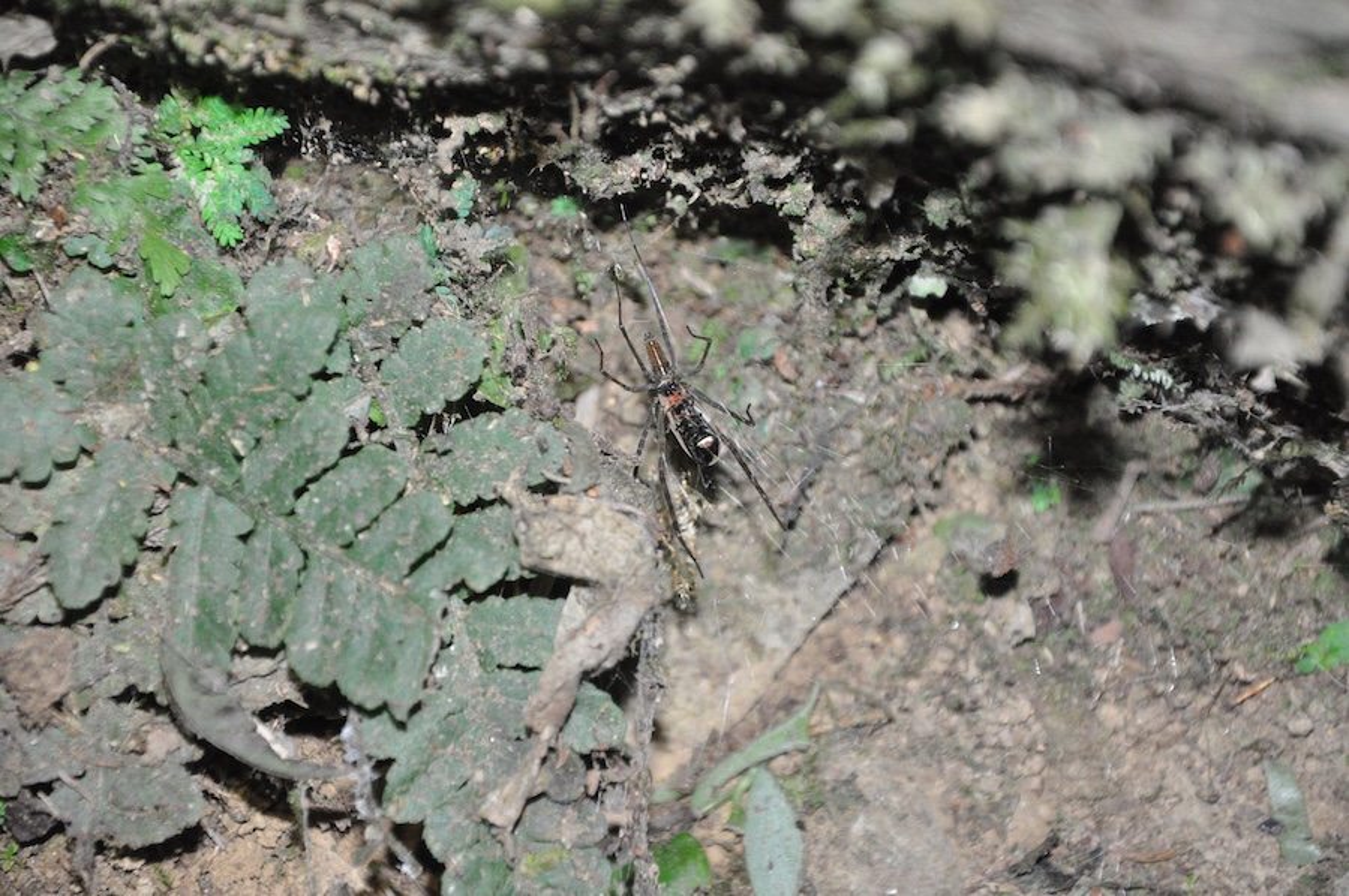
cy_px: 448
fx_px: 5895
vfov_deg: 8.7
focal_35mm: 158
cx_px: 674
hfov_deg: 13.1
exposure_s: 1/60
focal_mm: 105
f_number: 5.6
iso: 3200
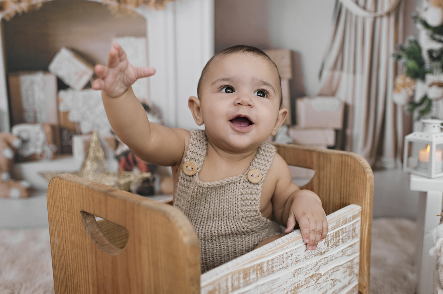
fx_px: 430
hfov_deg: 54.5
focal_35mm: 35
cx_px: 222
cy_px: 147
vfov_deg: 37.8
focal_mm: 35
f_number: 2.8
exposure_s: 1/200
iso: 400
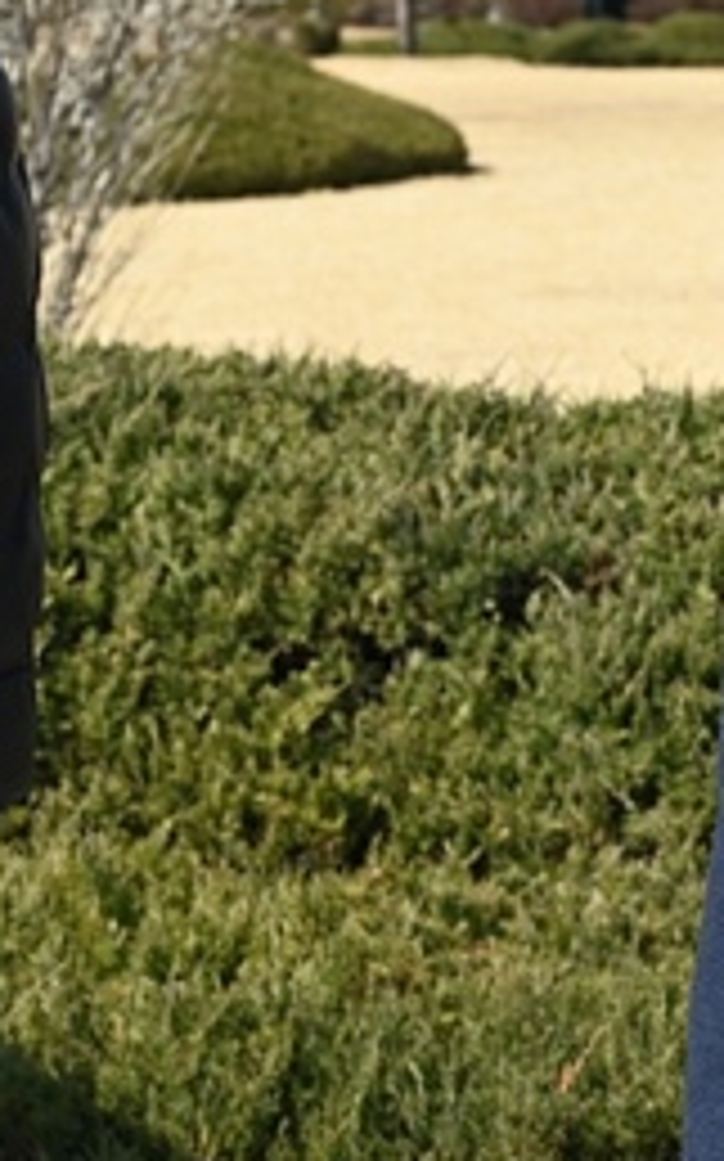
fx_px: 4836
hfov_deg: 8.0
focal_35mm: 153
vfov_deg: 13.5
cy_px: 32
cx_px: 1594
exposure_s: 1/320
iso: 100
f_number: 6.3
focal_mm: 43
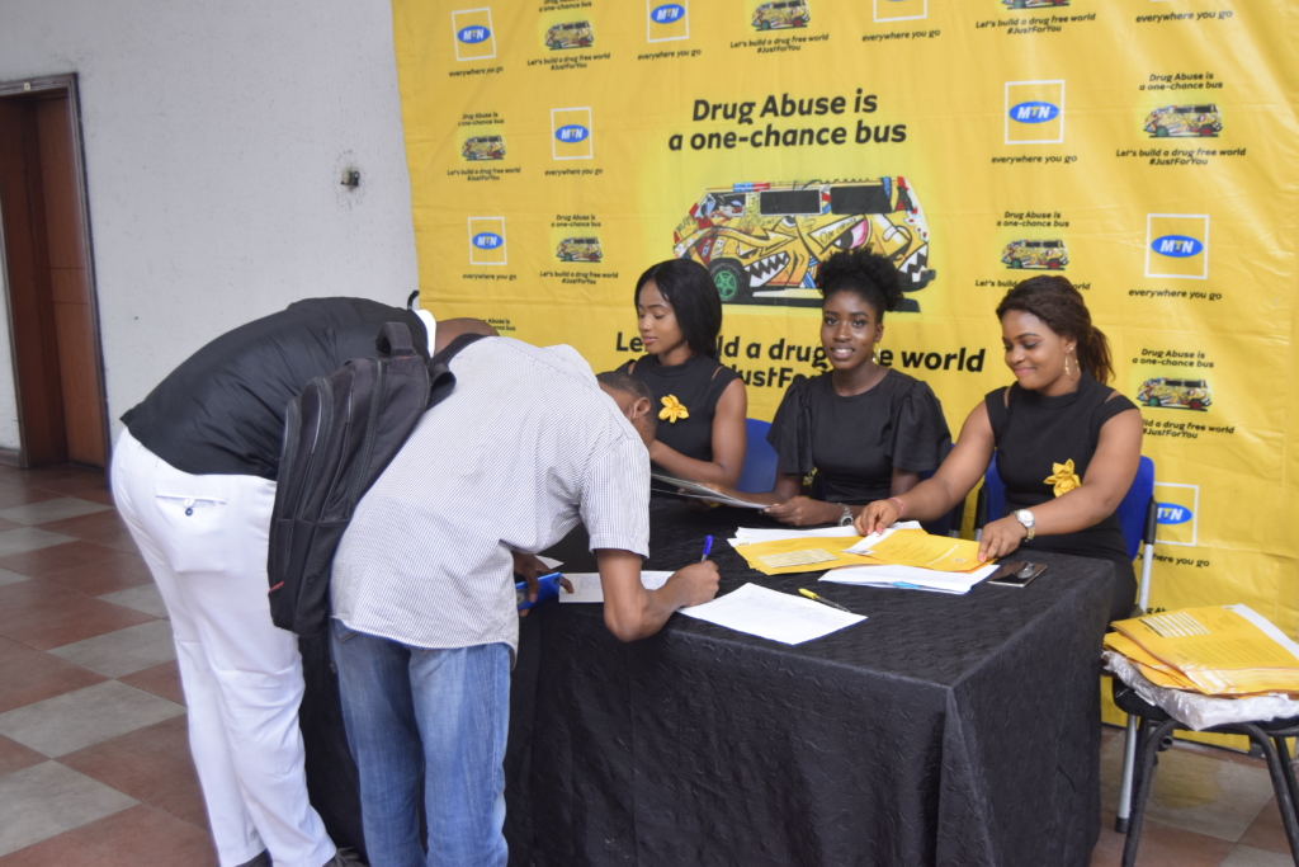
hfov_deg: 49.5
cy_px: 434
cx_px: 650
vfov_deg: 34.2
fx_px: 1407
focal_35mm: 39
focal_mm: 26
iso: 800
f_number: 4
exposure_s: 1/30
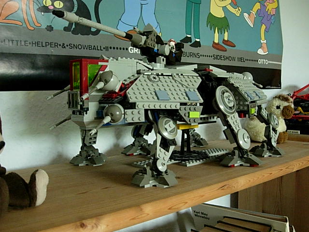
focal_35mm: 38
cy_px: 116
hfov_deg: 49.0
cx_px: 154
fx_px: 339
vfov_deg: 37.7
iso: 400
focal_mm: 7.8
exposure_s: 1/80.6
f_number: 2.8
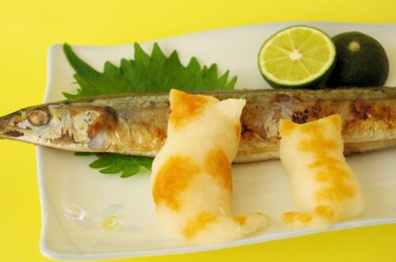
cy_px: 131
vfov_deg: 22.5
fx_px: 659
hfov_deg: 33.5
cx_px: 198
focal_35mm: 60
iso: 200
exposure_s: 1/13
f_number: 13
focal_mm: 40
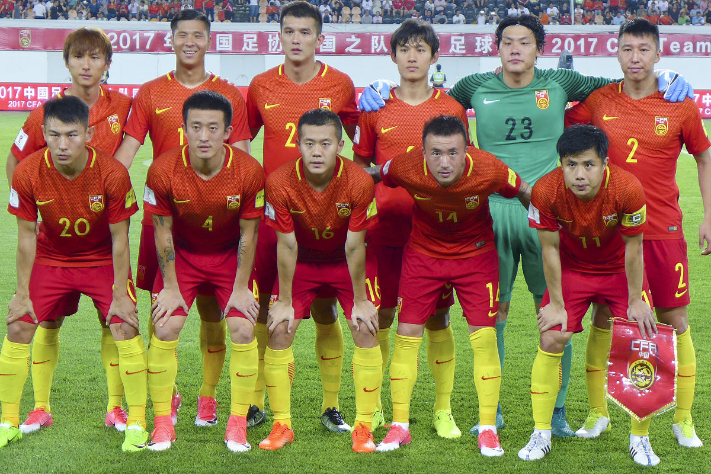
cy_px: 237
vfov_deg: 15.2
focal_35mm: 90
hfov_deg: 22.6
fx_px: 1777
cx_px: 356
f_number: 2.3
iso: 80
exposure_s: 1/60
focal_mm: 17.7
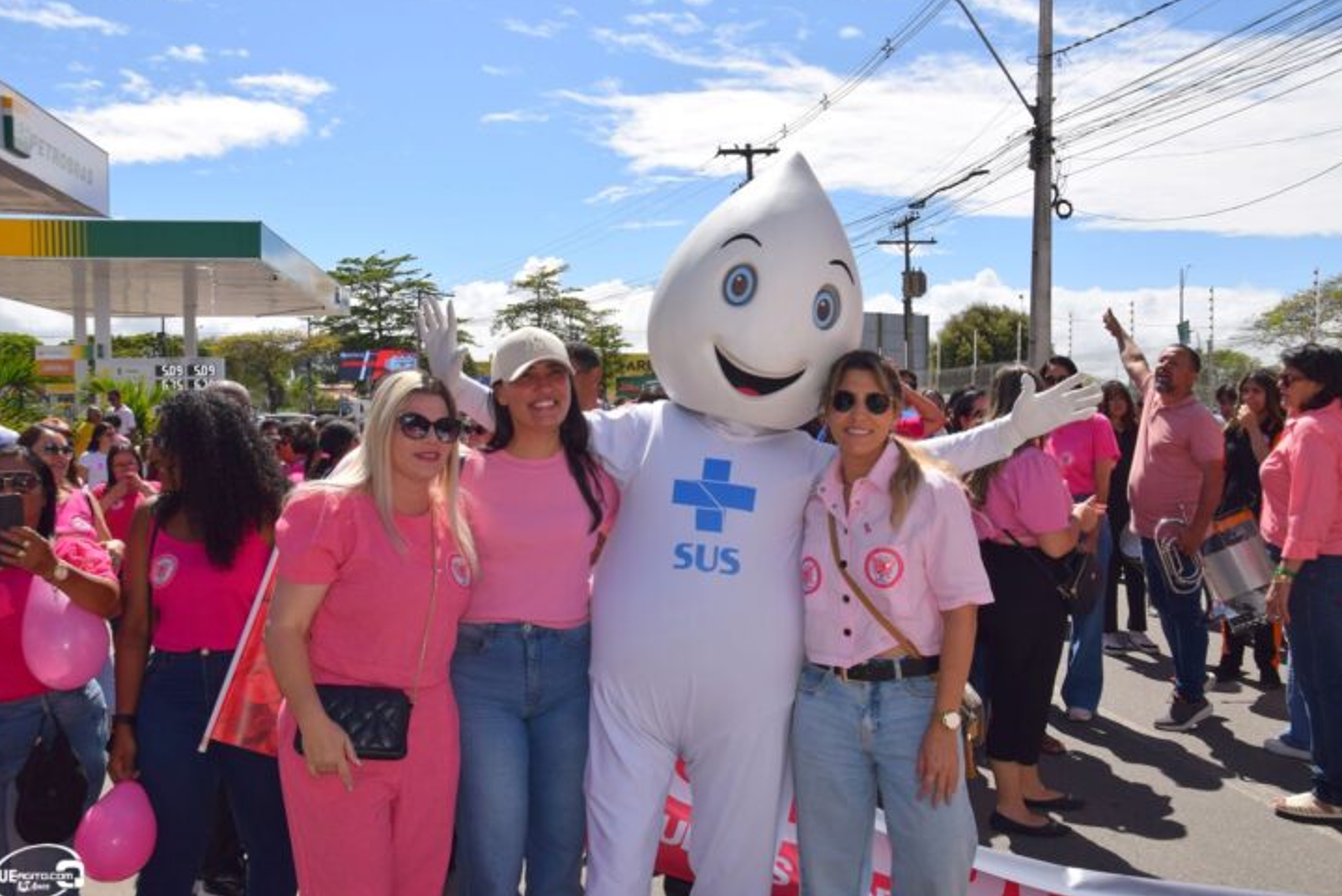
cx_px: 674
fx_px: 1213
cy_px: 449
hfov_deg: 57.9
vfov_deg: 40.6
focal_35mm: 33
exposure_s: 1/200
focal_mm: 21
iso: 100
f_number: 11
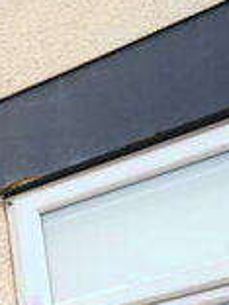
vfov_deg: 18.1
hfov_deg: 11.5
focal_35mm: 99
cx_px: -366
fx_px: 873
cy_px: 431
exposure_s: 1/160
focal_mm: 23
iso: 100
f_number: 2.8
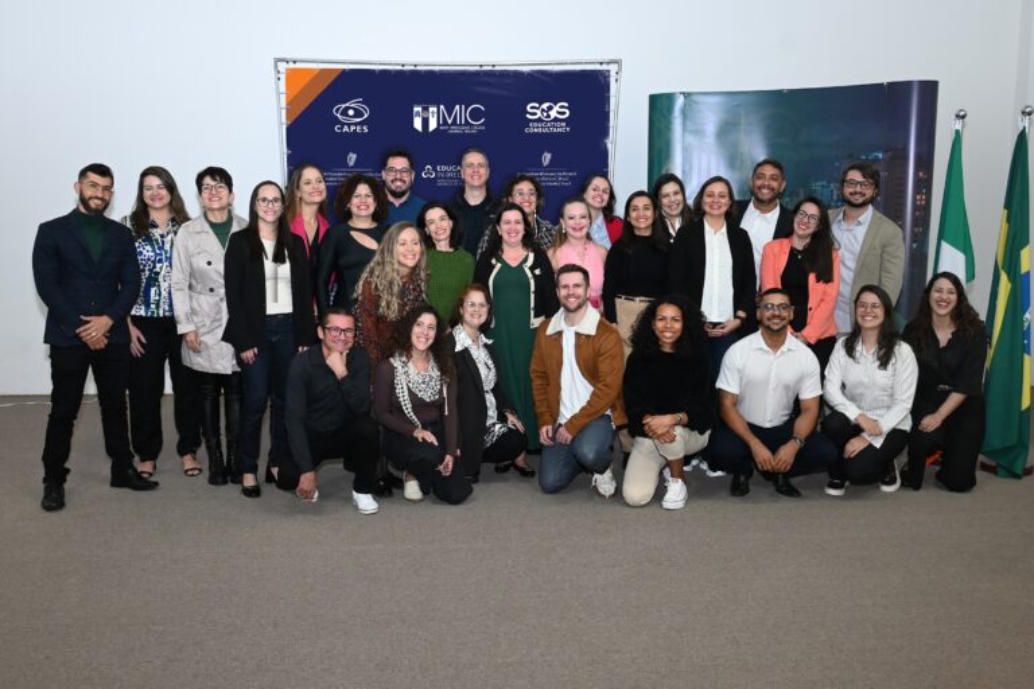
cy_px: 344
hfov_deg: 56.1
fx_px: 969
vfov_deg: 39.1
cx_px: 517
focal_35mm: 34
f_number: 5.6
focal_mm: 22.5
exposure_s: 1/40
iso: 1250
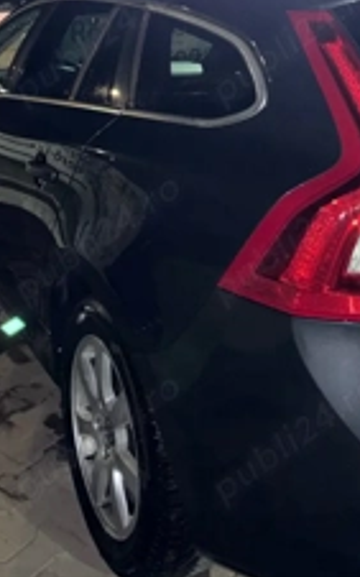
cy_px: 71
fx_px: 707
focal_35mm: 45
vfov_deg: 41.3
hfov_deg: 28.5
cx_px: 148
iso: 250
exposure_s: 1/5
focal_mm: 6.76
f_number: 1.78
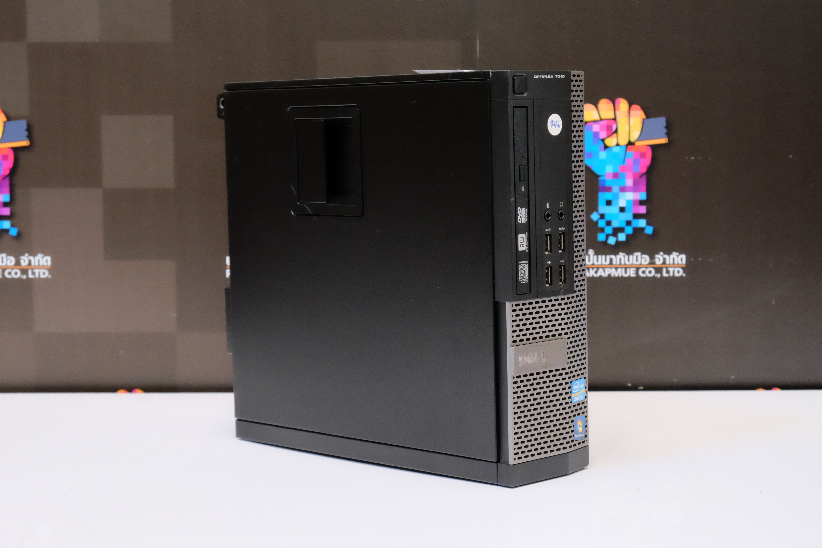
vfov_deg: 17.9
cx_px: 411
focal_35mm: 76
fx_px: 1735
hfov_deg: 26.7
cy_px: 274
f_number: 8
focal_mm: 50.5
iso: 6400
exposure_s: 1/30
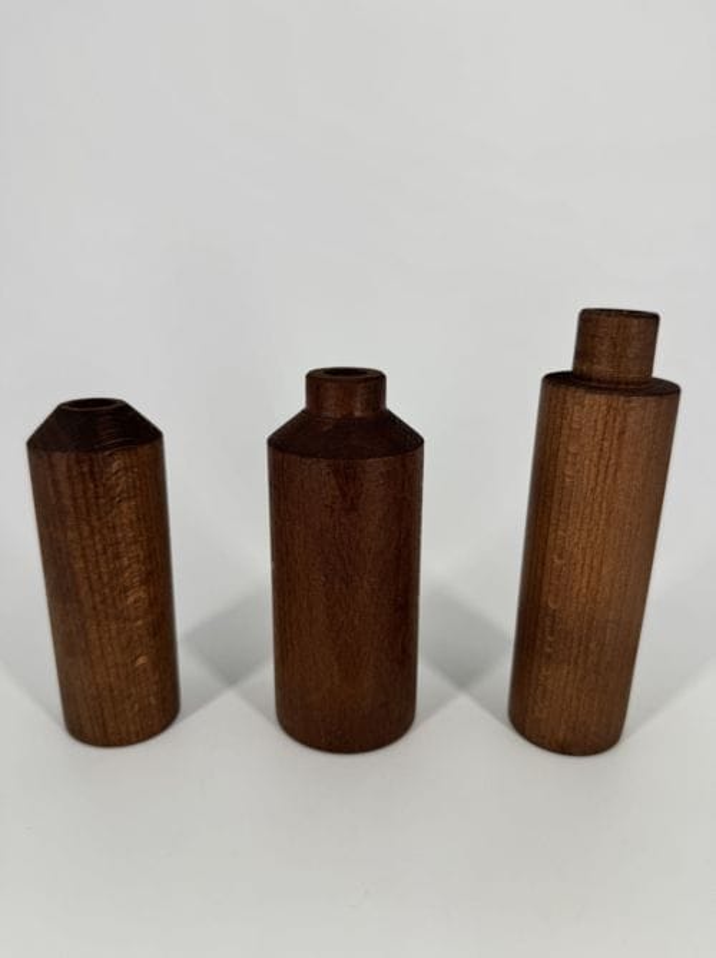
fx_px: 663
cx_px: 358
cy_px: 479
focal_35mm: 24
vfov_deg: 71.7
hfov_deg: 56.7
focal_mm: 6.76
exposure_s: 1/1524
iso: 80
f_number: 1.78
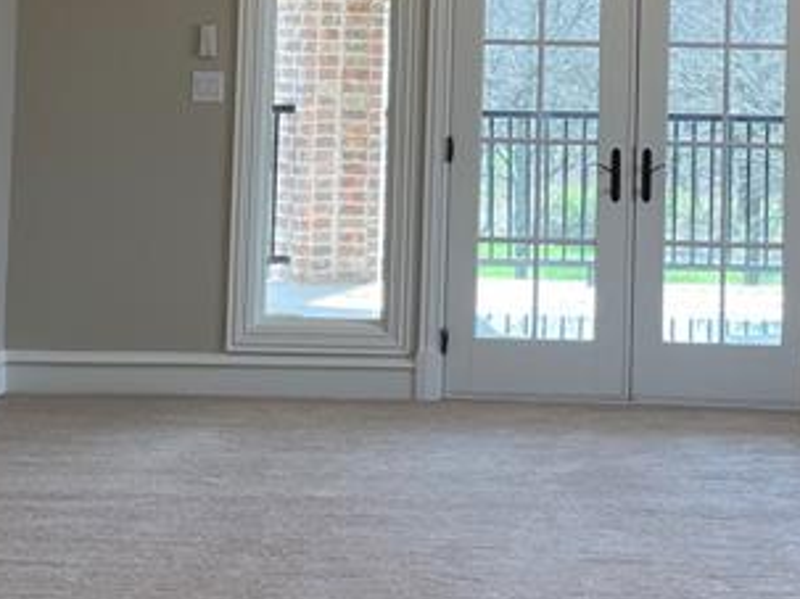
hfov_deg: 22.1
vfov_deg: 16.4
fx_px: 2033
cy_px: -13
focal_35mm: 88
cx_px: 599
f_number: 1.6
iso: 32
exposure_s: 1/123
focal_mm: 4.2
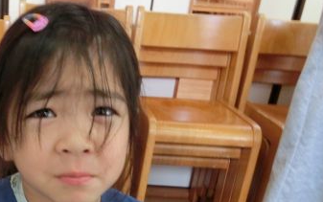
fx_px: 449
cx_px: 45
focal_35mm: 51
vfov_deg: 24.1
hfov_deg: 37.5
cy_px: 207
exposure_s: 1/25
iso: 400
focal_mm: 4.5
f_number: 3.5
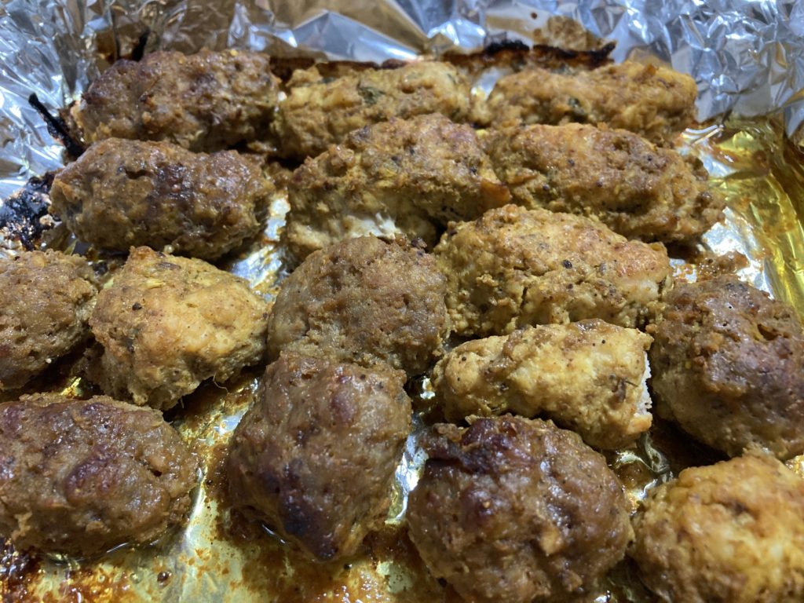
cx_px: 402
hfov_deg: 63.4
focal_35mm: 28
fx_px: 650
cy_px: 302
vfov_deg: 49.7
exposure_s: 1/40
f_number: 1.8
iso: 320
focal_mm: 3.99
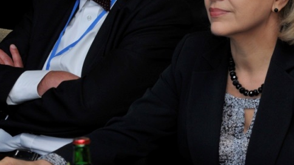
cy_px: 44
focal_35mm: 182
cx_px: 175
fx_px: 1419
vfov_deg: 6.7
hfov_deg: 11.8
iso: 400
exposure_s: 1/60
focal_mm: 70
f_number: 6.3
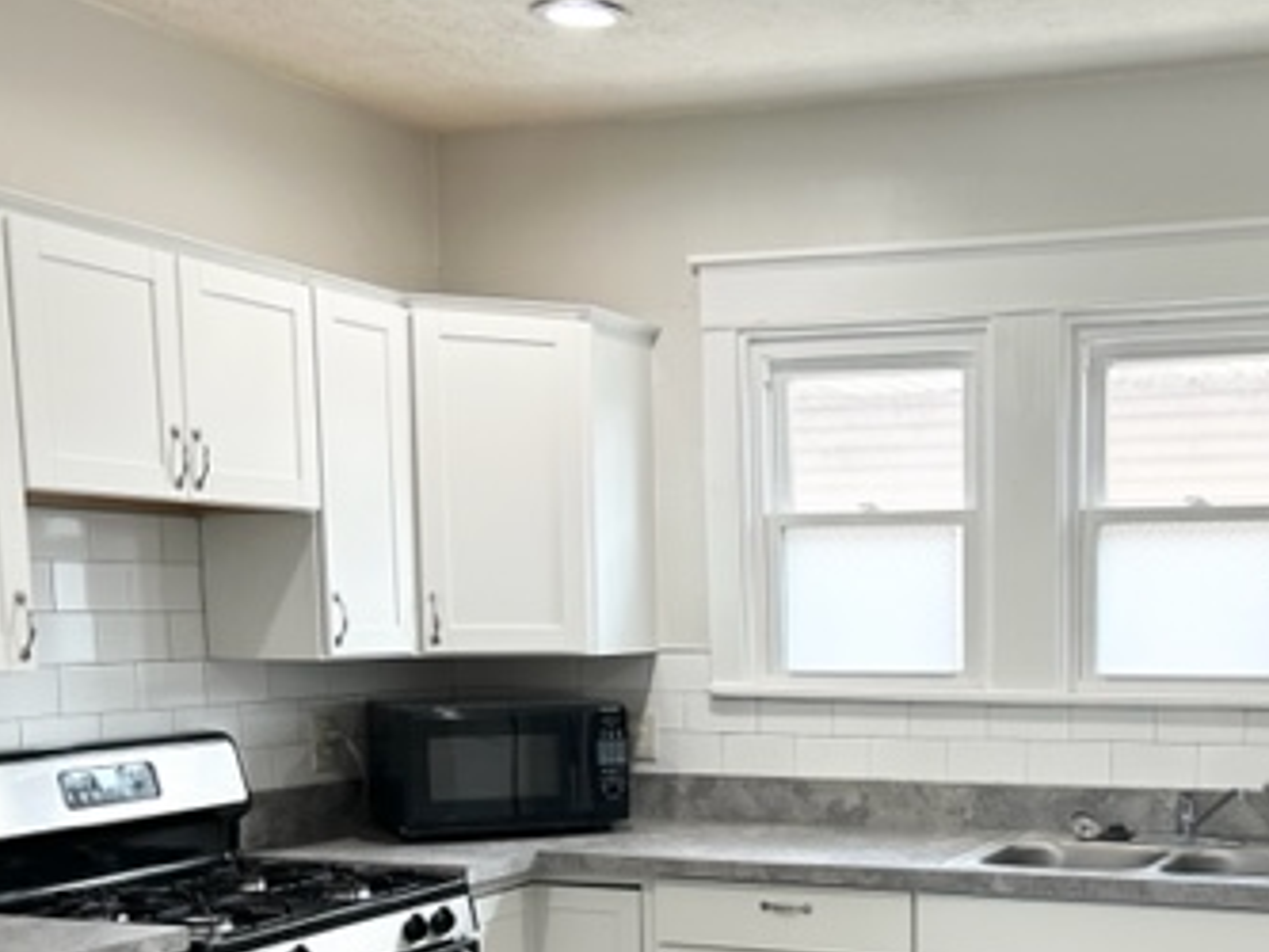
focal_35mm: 50
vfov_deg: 28.1
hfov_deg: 37.4
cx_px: 926
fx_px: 1834
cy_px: 845
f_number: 1.5
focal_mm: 5.7
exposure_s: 1/120
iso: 80
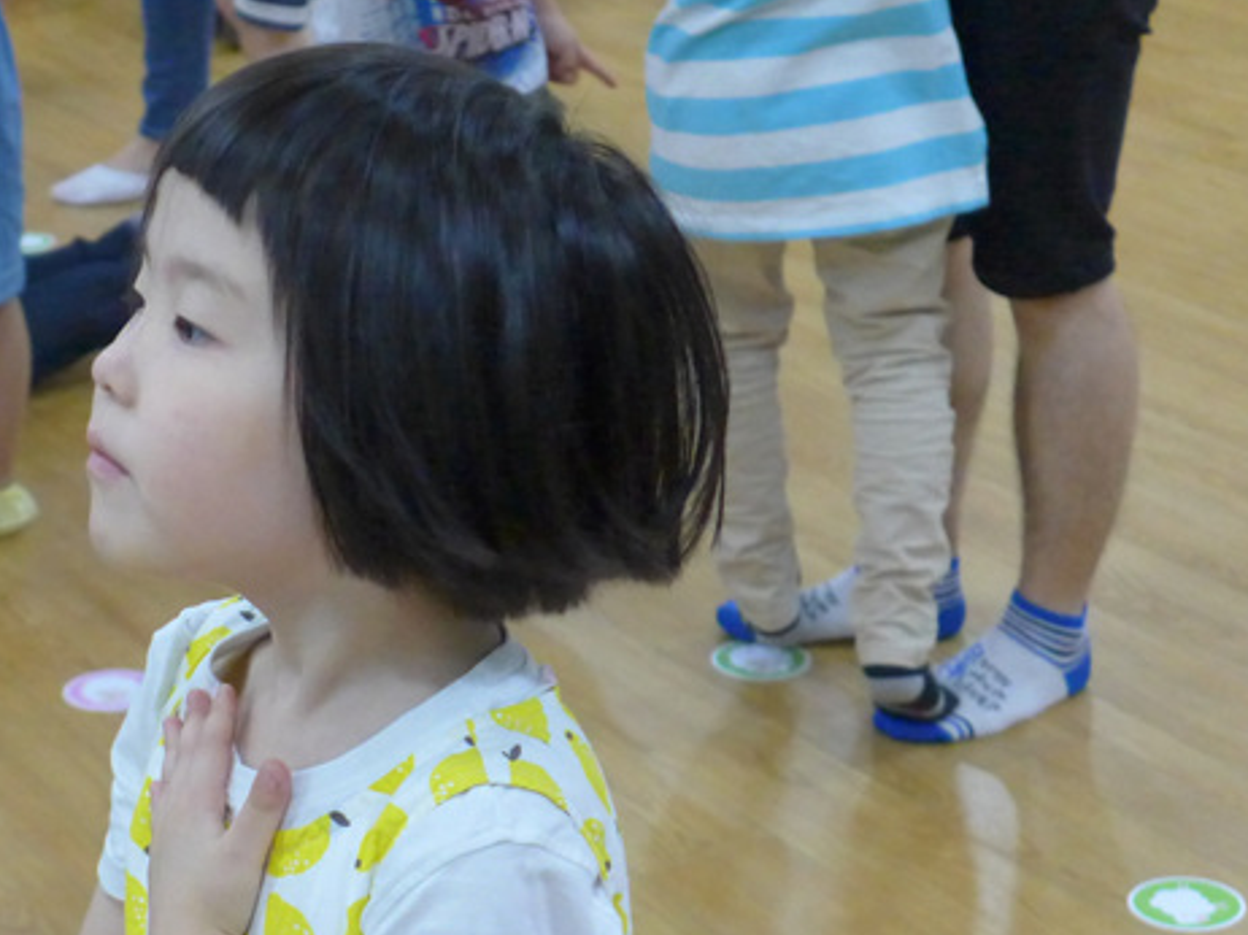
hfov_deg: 18.8
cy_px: 546
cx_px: 324
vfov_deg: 14.2
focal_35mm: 104
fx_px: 3748
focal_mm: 11.8
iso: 1250
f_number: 2
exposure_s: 1/400
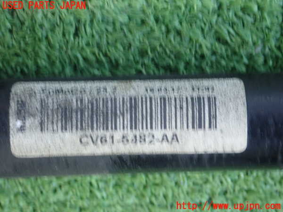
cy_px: 106
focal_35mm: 85
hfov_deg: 23.0
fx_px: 695
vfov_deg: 17.4
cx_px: 142
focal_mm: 15.41
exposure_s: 1/25
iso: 800
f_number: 4.5
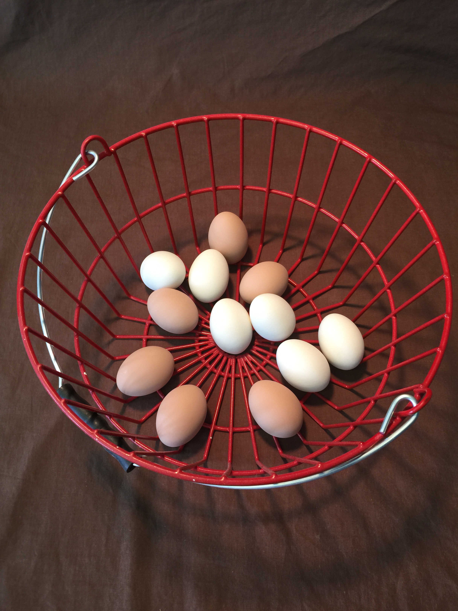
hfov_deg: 48.2
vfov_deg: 61.7
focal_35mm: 29
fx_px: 512
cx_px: 229
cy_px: 306
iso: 32
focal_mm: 4.15
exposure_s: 1/15
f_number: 2.2
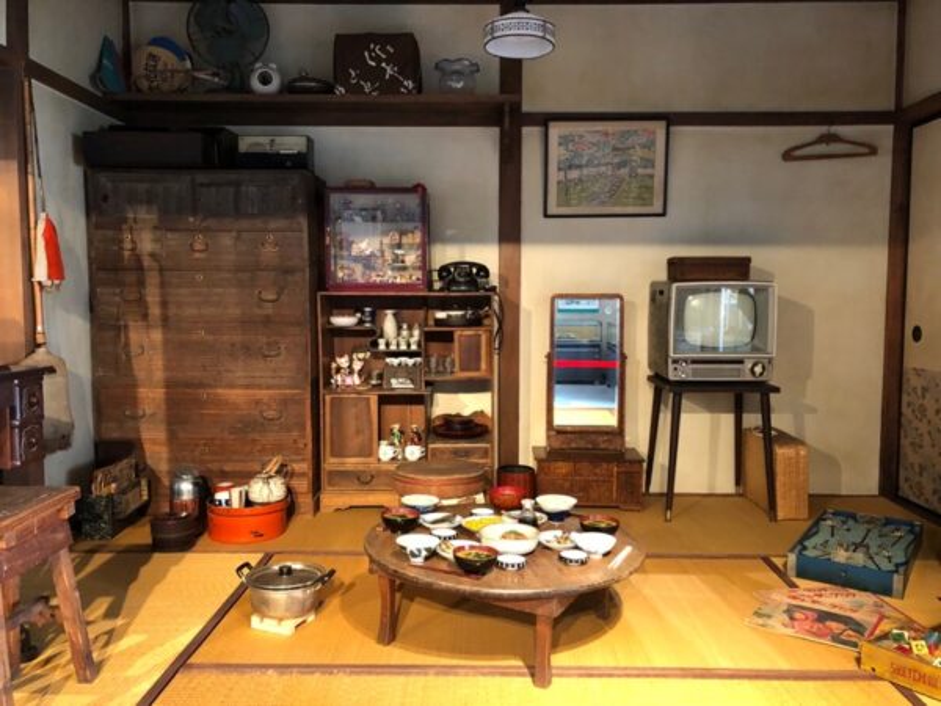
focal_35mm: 28
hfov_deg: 63.4
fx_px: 761
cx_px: 470
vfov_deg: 49.7
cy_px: 353
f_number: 1.8
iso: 100
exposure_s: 1/13
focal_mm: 4
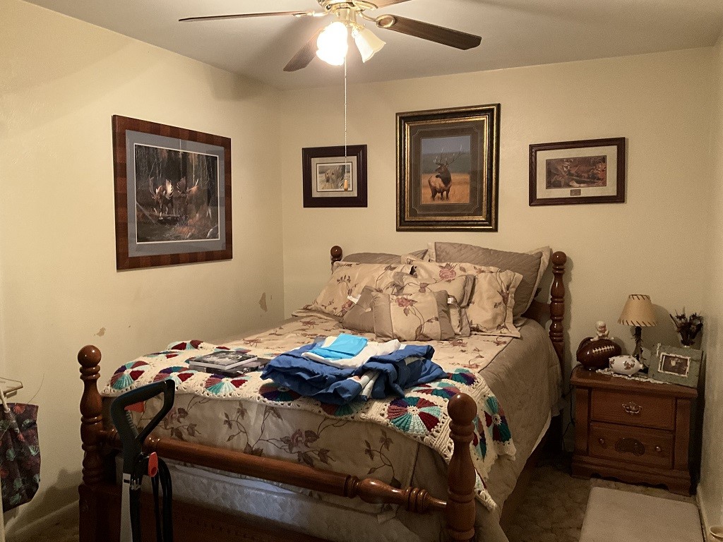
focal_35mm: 29
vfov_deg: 48.2
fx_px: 606
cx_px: 362
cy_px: 271
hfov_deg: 61.7
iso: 320
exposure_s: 1/40
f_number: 1.8
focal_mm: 3
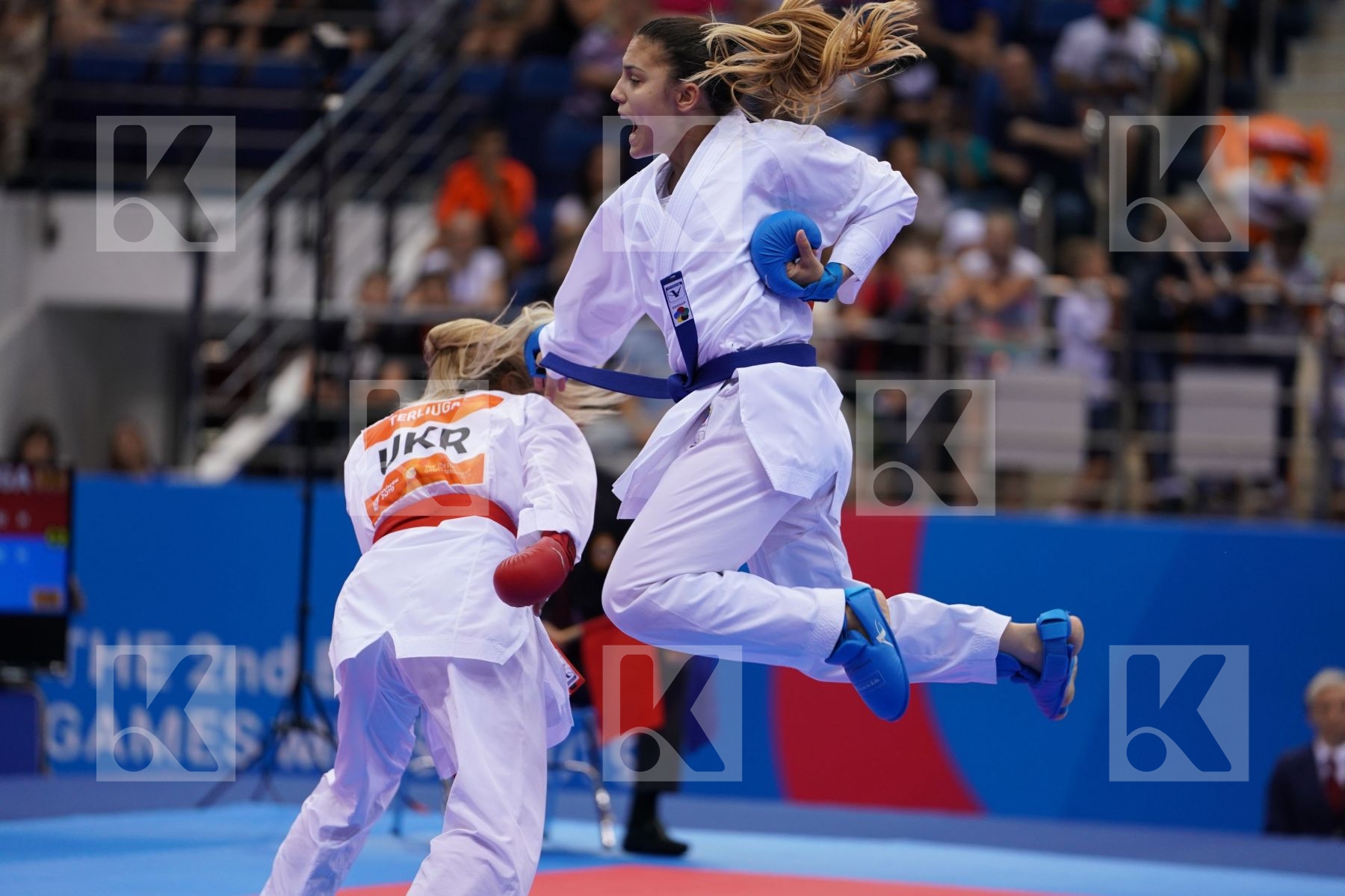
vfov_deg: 6.9
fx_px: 7472
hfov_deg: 10.3
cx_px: 672
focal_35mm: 200
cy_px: 448
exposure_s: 1/1000
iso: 1000
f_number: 2.8
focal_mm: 200
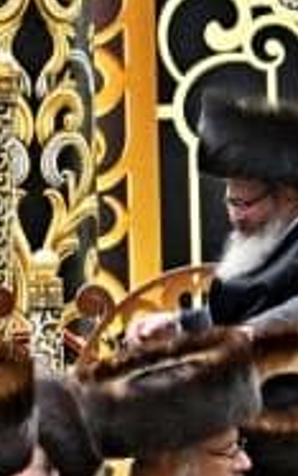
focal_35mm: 587
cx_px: -466
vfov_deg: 3.6
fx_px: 7622
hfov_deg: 2.2
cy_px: 130
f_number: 2.8
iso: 500
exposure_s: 1/250
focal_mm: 70
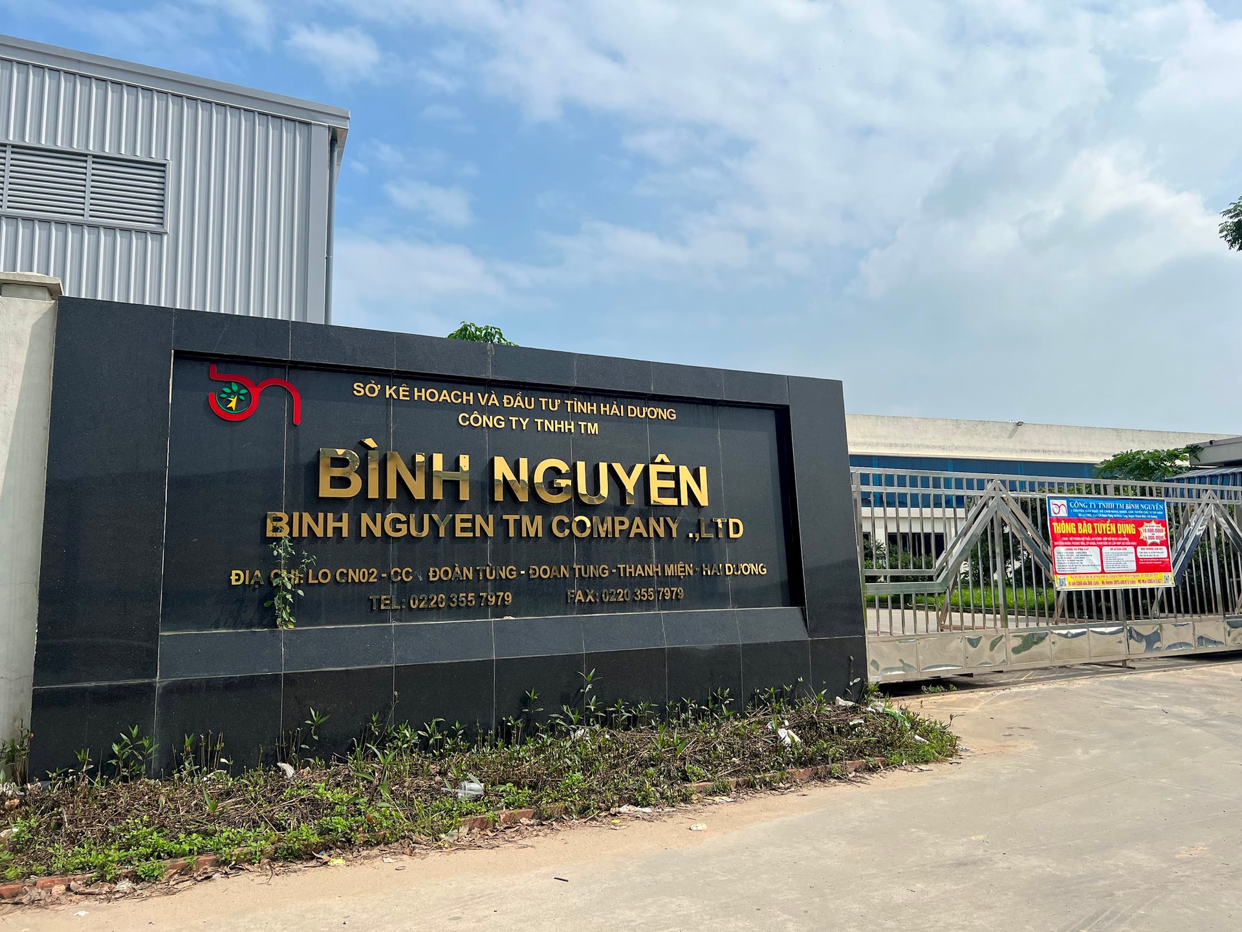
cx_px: 621
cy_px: 466
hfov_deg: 67.3
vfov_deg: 53.1
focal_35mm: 26
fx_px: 933
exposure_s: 1/6993
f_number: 1.5
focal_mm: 5.7
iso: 50
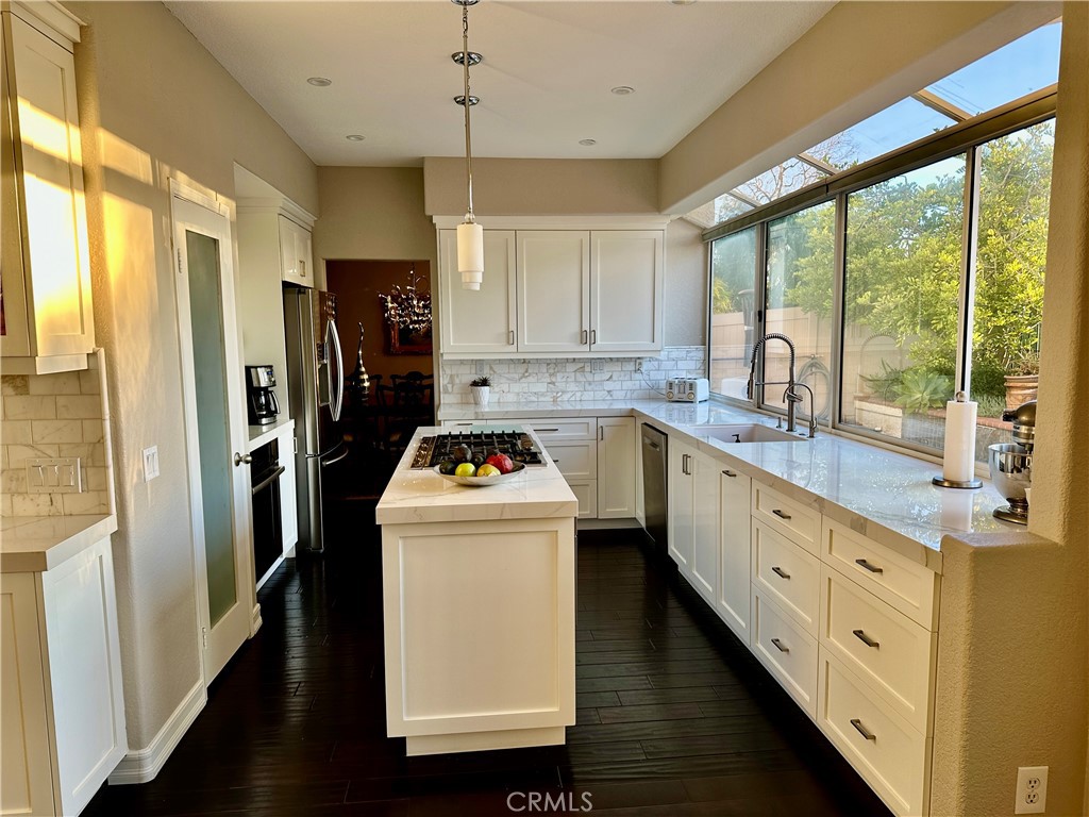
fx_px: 755
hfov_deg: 71.6
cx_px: 544
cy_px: 408
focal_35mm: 24
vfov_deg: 56.8
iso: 64
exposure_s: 1/121
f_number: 1.78
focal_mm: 6.86
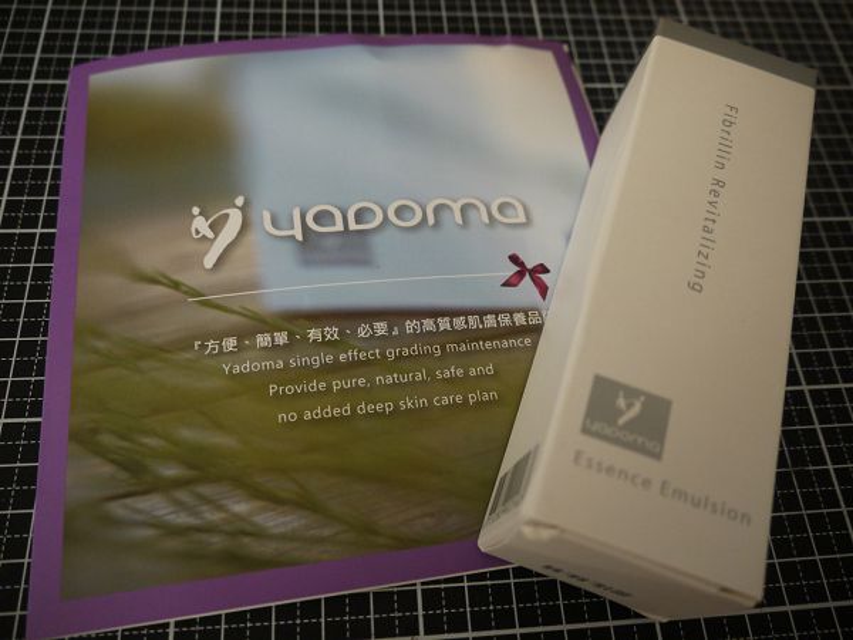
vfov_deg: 49.7
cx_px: 426
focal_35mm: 28
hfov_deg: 63.4
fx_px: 690
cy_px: 320
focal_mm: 14
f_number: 3.5
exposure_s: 1/60
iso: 640
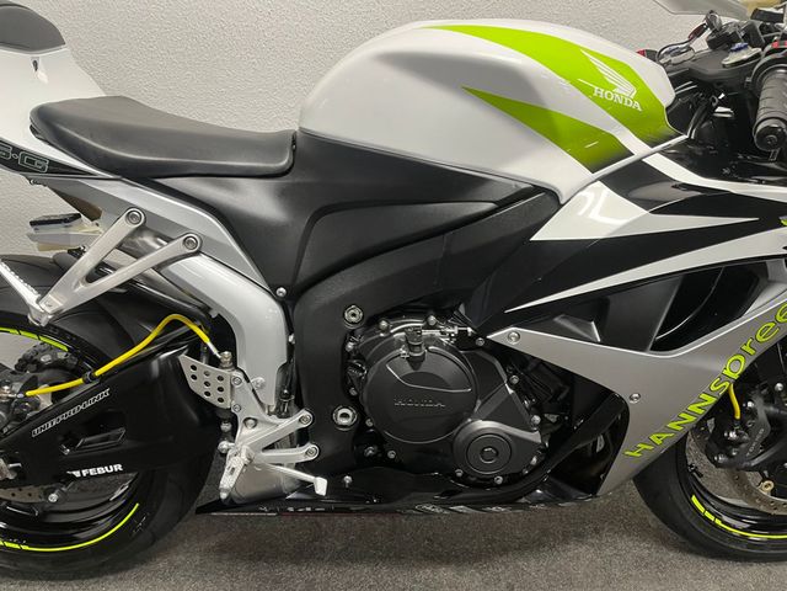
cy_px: 296
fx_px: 591
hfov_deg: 67.3
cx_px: 394
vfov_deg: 53.1
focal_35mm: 26
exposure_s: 1/50
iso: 160
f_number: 1.6
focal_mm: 5.1
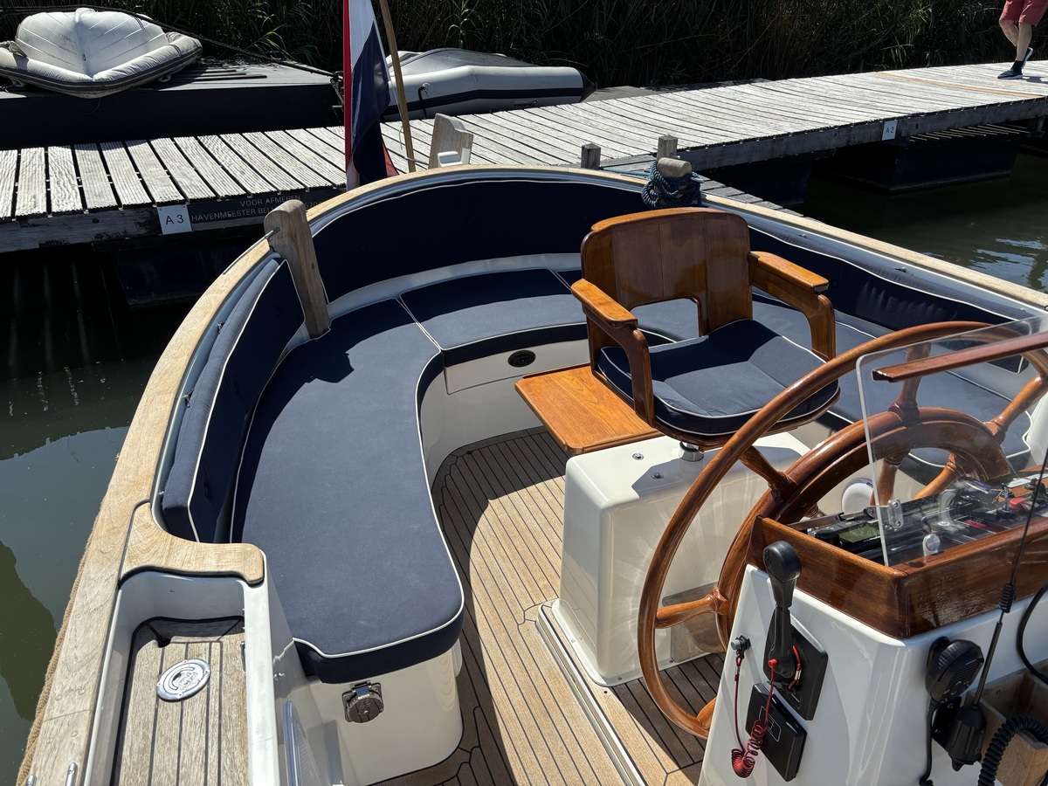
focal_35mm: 26
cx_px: 524
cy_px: 393
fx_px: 787
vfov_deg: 53.1
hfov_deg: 67.3
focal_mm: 5.96
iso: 50
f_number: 1.6
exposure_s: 1/3205
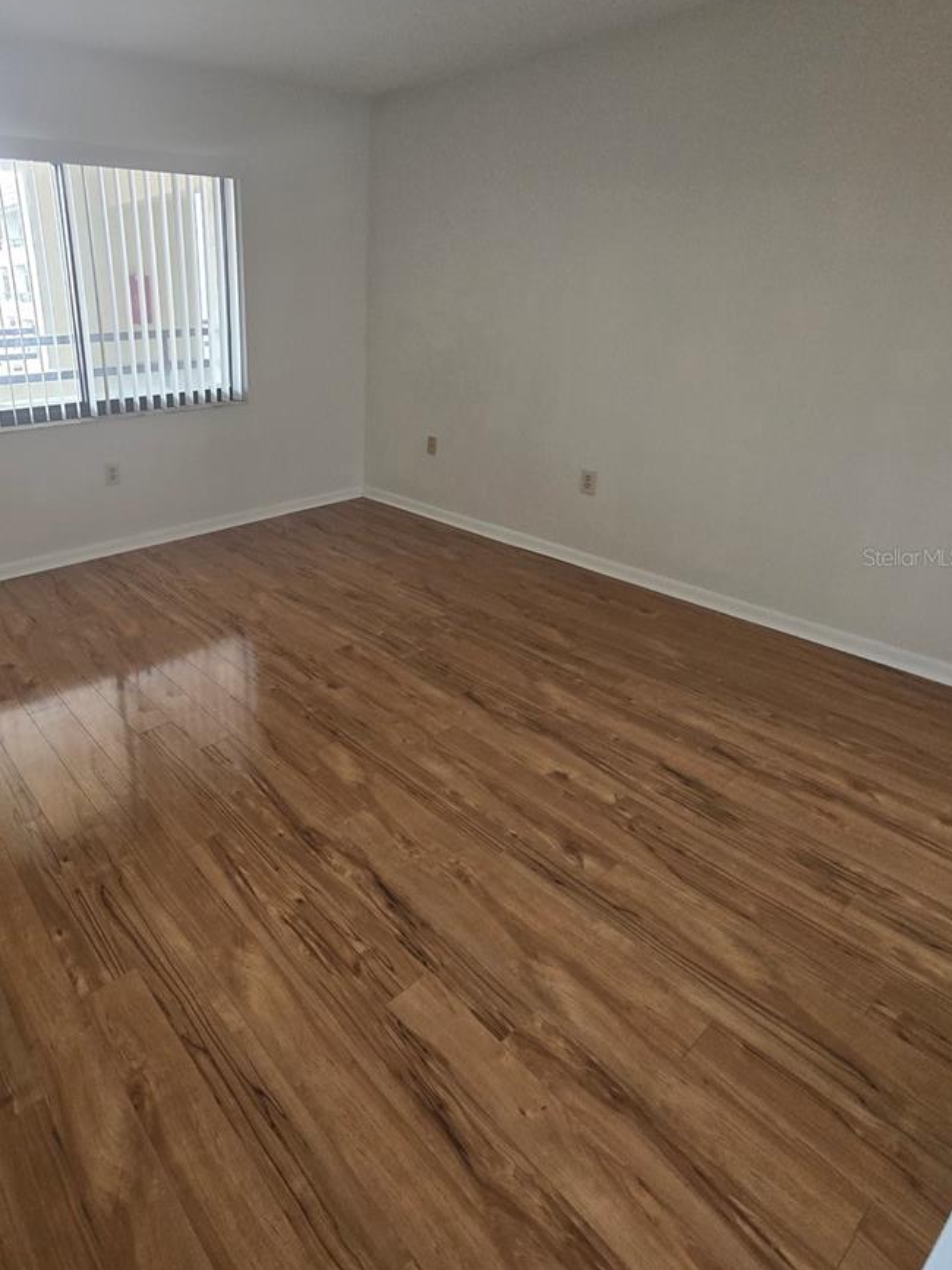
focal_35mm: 18
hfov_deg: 69.3
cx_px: 308
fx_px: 660
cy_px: 557
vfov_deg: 87.3
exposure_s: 1/60
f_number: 2.2
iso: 200
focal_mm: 2.2
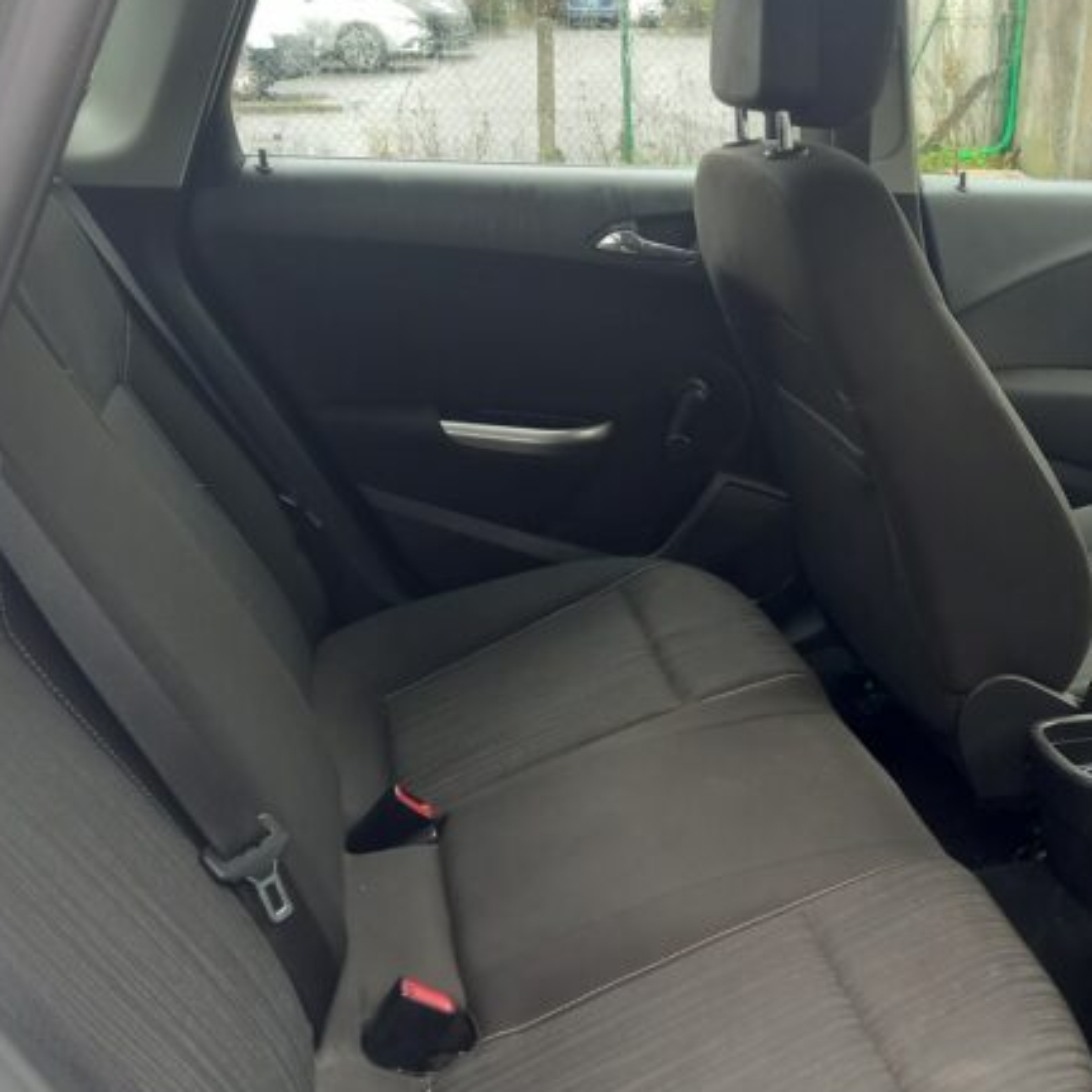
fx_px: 1463
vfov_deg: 40.8
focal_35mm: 41
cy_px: 623
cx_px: 783
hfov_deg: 40.1
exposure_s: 1/33
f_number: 2
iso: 200
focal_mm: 4.6
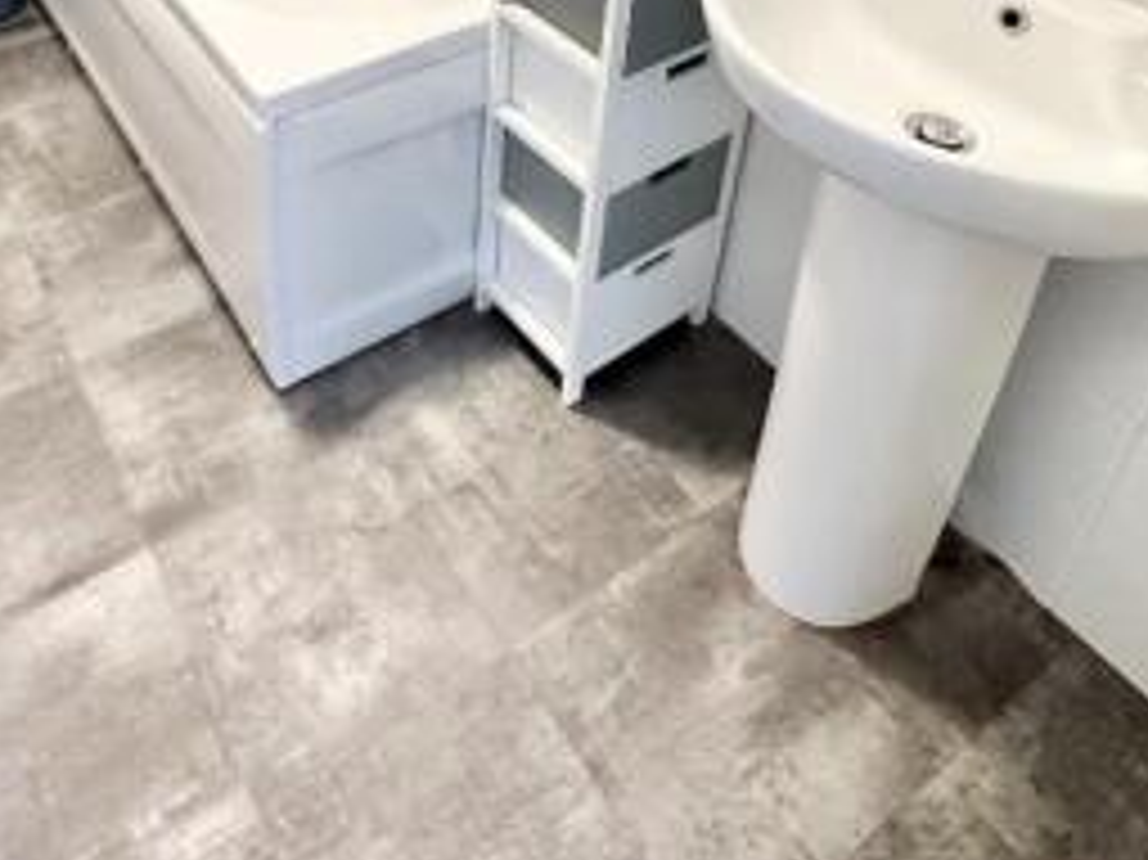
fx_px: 1061
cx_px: 331
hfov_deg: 54.9
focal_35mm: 32
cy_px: -101
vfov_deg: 36.7
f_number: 2.2
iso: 250
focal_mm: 2.22
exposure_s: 1/50
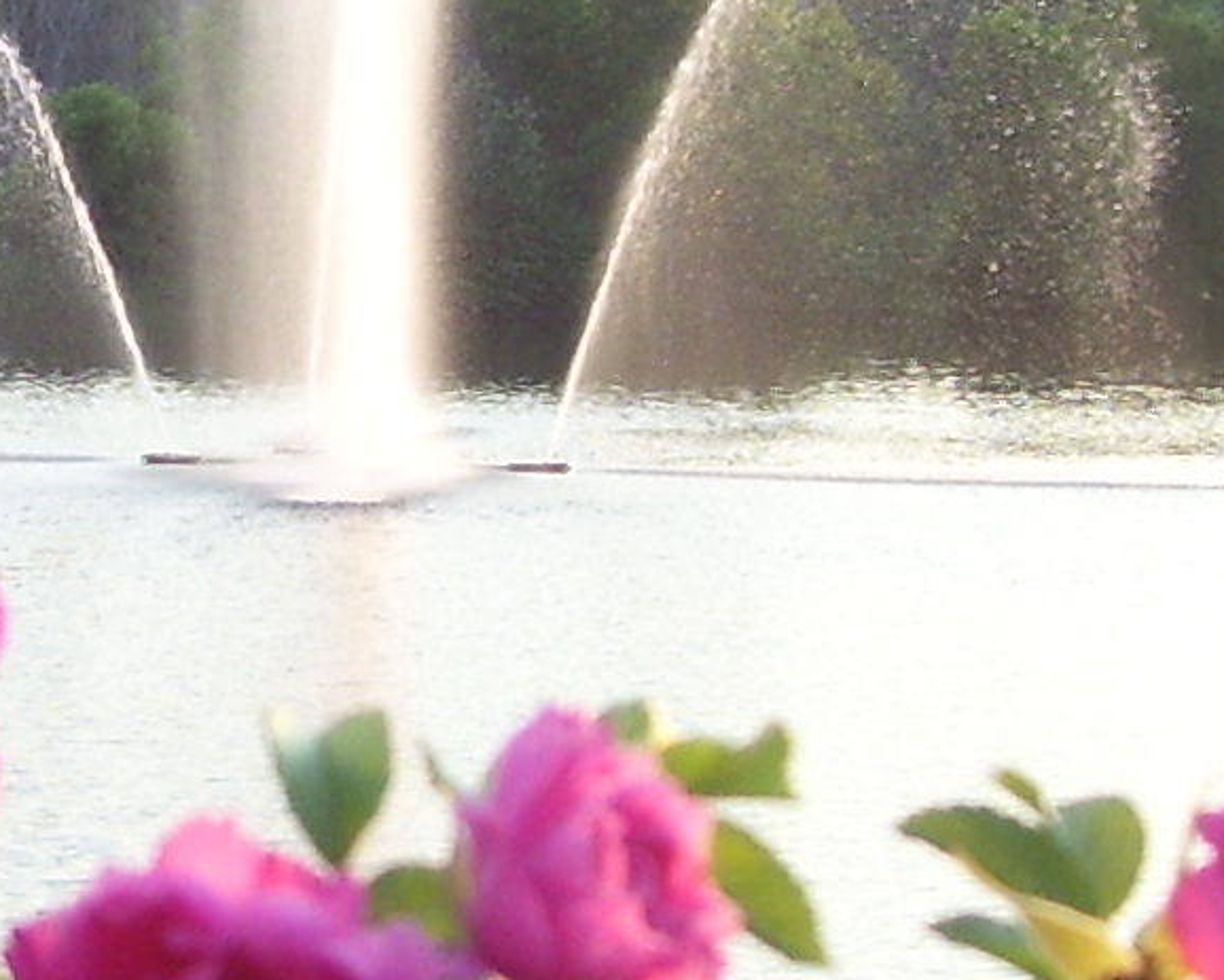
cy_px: 438
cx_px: -8
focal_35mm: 140
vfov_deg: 11.0
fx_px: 5074
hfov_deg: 13.6
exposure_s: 1/180
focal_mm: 6
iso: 80
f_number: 2.7
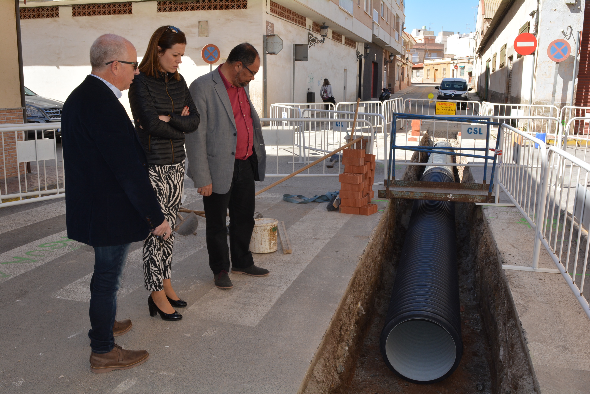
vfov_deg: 40.0
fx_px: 541
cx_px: 295
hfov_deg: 57.2
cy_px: 197
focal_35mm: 33
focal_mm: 22
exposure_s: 1/200
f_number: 13
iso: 400
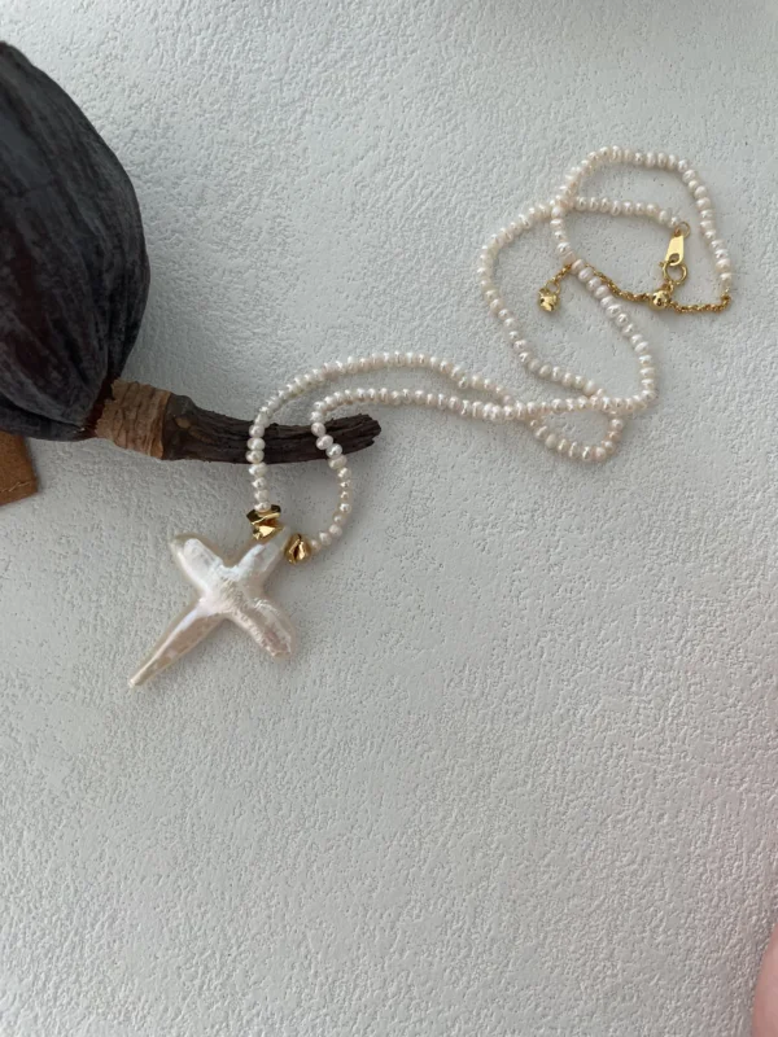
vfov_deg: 67.3
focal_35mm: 26
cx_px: 389
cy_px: 518
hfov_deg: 53.1
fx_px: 779
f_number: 1.6
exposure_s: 1/121
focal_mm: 4.2
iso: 125
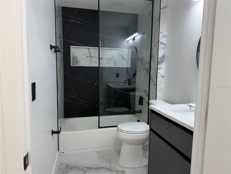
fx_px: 160
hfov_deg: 71.6
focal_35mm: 24
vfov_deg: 56.8
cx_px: 116
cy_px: 87
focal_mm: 6.76
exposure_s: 1/120
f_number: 1.78
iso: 160
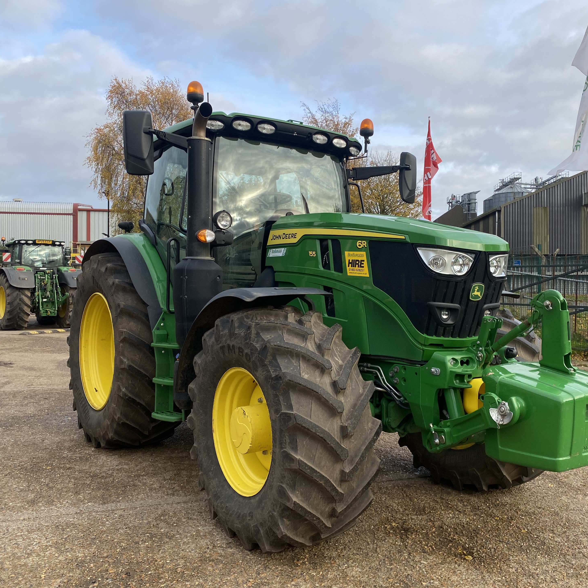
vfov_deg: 51.1
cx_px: 313
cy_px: 294
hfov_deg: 51.1
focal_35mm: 32
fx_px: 615
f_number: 1.8
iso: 32
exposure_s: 1/681
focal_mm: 4.25
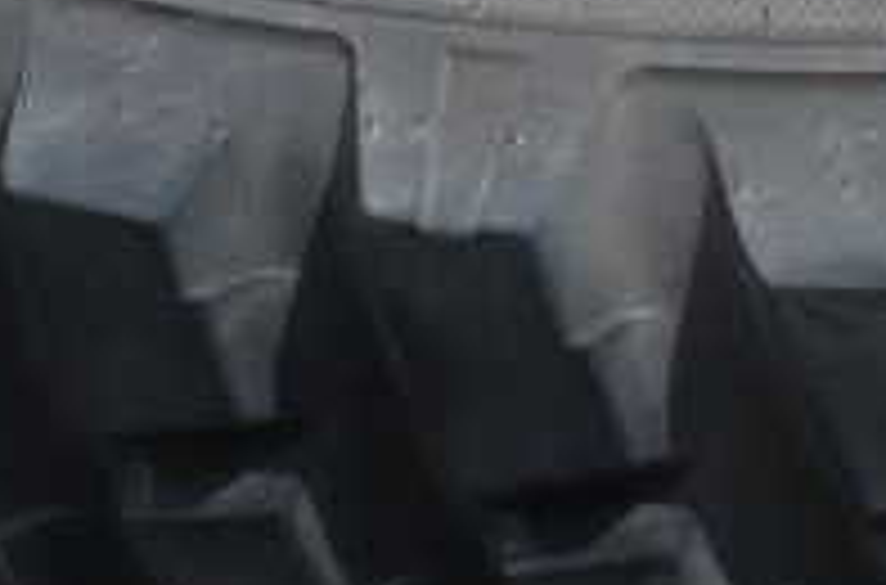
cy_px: -216
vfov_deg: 6.4
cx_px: 823
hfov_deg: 9.7
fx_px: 5201
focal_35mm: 212
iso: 100
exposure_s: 1/250
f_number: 8
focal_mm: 24
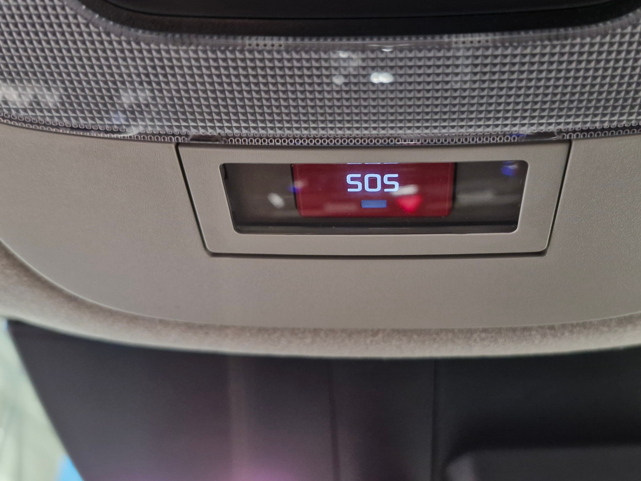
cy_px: 217
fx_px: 630
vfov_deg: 41.7
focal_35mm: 34
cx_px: 366
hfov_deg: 53.8
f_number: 1.8
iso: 640
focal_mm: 5.54
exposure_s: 1/25
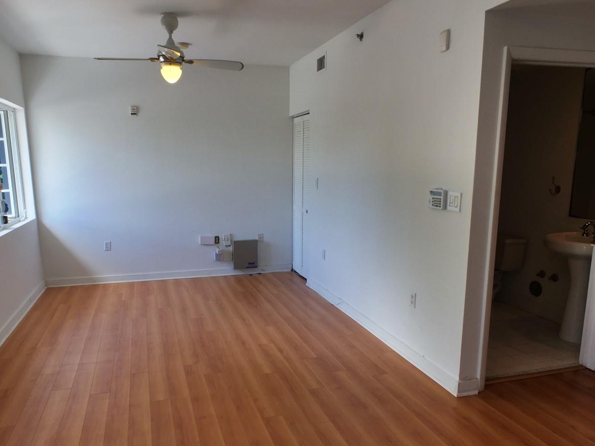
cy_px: 255
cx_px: 274
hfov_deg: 46.8
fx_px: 687
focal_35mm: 40
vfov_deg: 35.9
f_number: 2.2
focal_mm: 4.15
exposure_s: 1/122
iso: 32
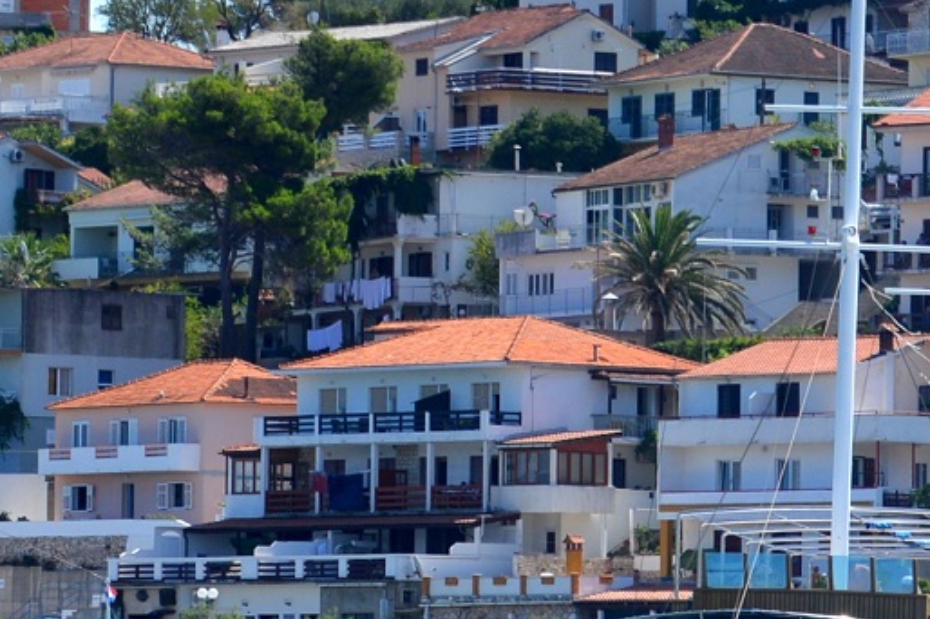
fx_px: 7951
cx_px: 524
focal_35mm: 308
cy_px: 205
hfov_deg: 6.7
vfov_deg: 4.5
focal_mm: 52
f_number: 8
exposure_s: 1/250
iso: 100
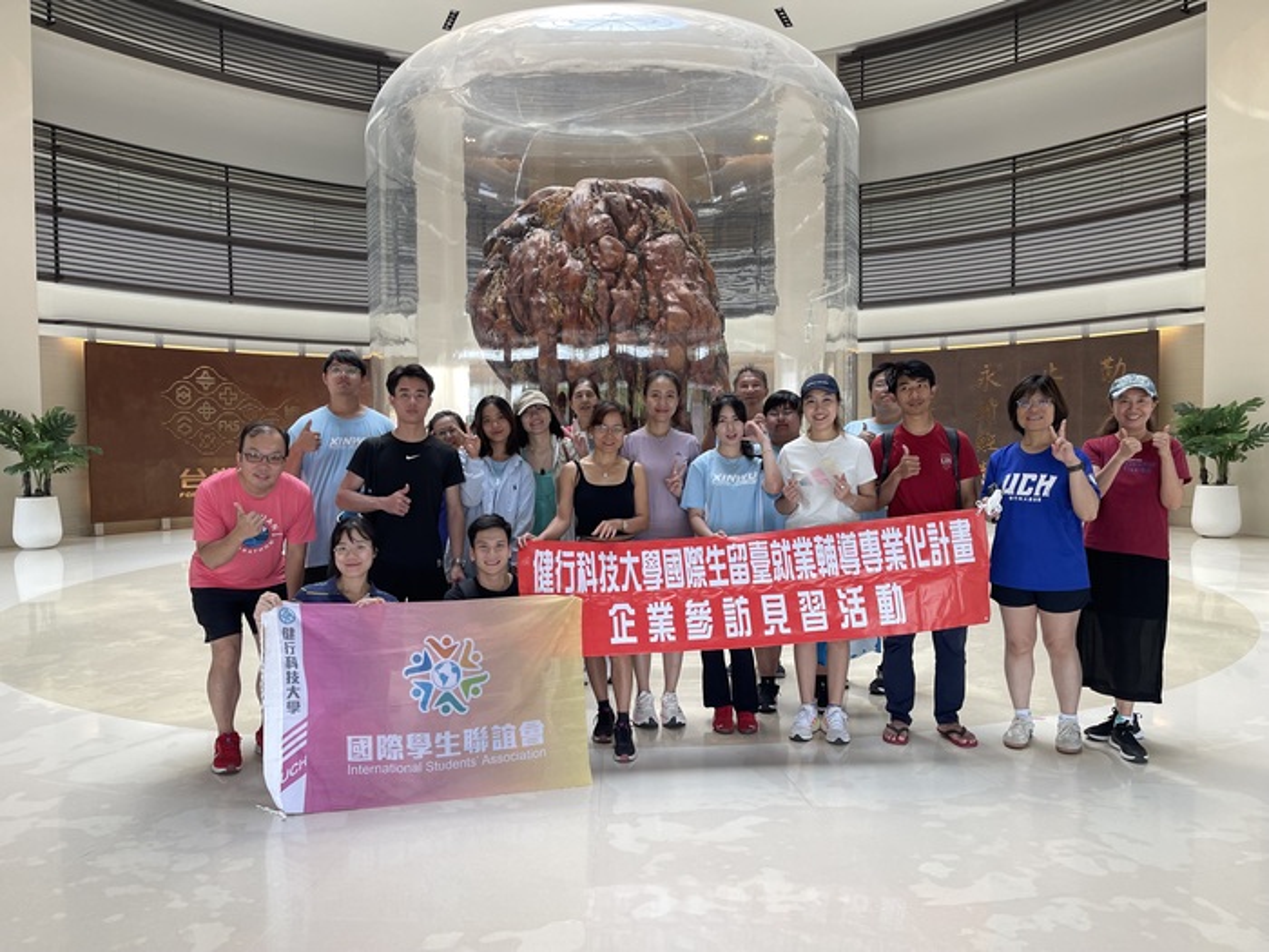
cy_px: 476
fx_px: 916
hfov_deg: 69.4
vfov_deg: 54.9
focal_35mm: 25
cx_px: 634
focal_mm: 5.1
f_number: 1.6
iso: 100
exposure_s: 1/121
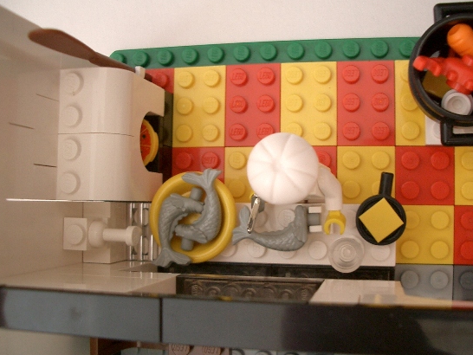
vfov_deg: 35.1
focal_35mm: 41
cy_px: 202
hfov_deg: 45.6
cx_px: 271
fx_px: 560
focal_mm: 5.8
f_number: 2.6
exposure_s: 1/20
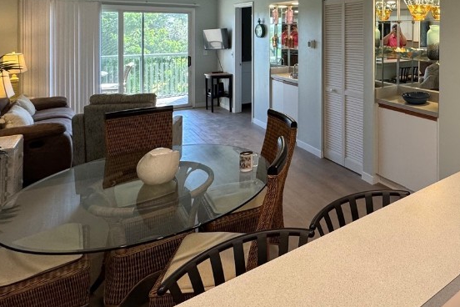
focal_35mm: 27
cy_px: 32
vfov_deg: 43.8
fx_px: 345
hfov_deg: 62.0
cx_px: 365
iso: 200
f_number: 2.2
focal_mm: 2.22
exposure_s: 1/120
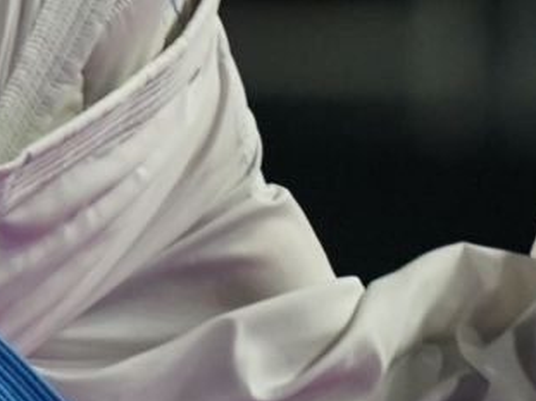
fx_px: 51759
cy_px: -348
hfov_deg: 0.6
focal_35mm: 3344
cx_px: -398
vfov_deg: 0.4
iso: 1250
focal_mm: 400
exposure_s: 1/1000
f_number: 2.8
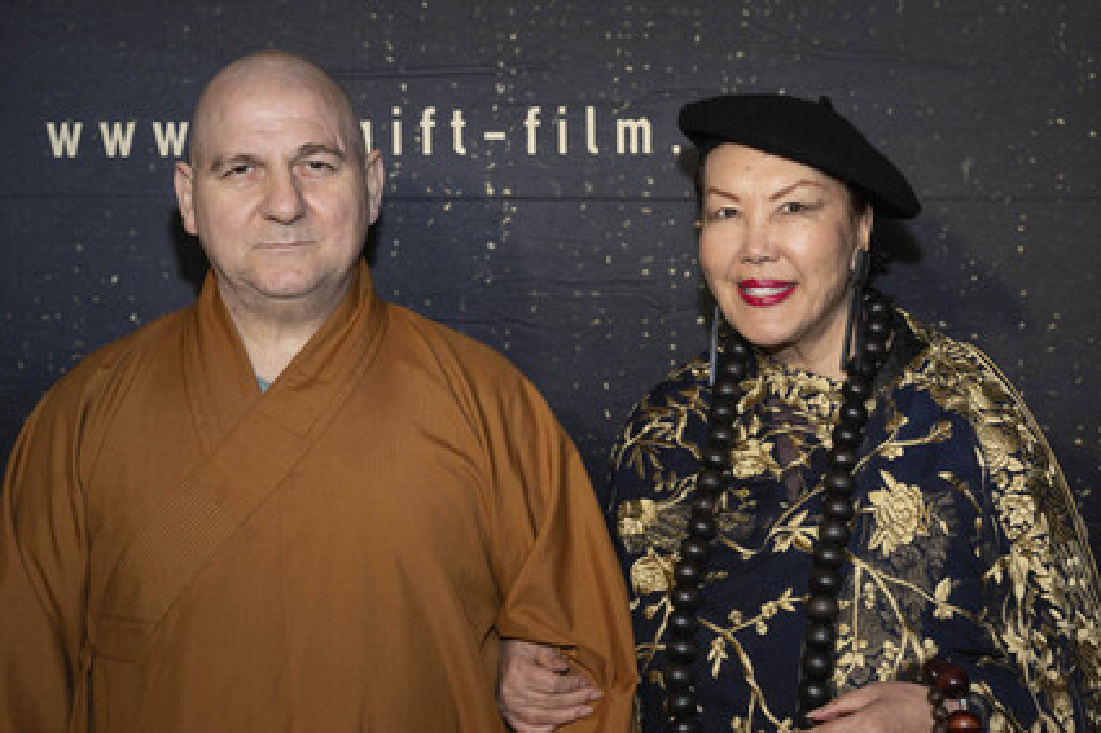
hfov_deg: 37.5
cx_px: 556
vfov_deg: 25.5
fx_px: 1620
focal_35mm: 53
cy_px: 368
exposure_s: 1/200
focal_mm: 50
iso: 800
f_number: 5.6
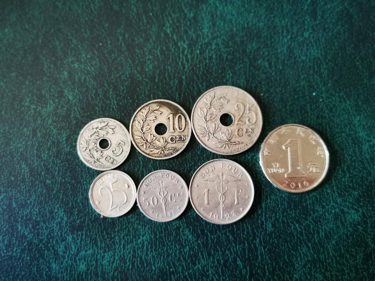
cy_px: 140
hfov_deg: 56.8
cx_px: 188
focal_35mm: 32
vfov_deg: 44.2
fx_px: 347
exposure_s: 1/50
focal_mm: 5.56
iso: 250
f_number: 4
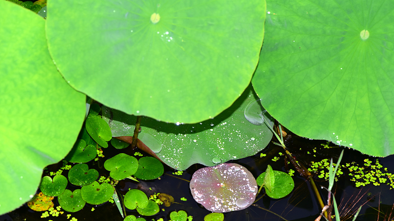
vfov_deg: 10.9
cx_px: 198
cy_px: 116
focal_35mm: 111
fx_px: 1159
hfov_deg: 19.3
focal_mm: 105
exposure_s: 1/100
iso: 200
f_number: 7.1
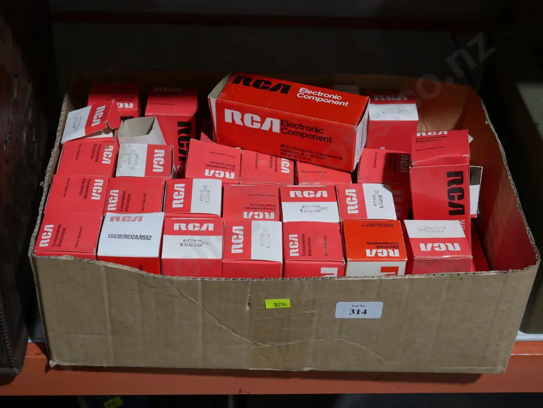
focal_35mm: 56
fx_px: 879
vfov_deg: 26.1
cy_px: 204
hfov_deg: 34.3
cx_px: 272
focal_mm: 28
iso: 500
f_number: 5.3
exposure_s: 1/60
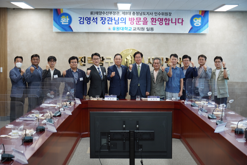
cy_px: 82
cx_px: 124
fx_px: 422
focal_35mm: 62
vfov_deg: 22.1
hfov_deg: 32.6
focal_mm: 41
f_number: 2.8
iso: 320
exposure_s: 1/80
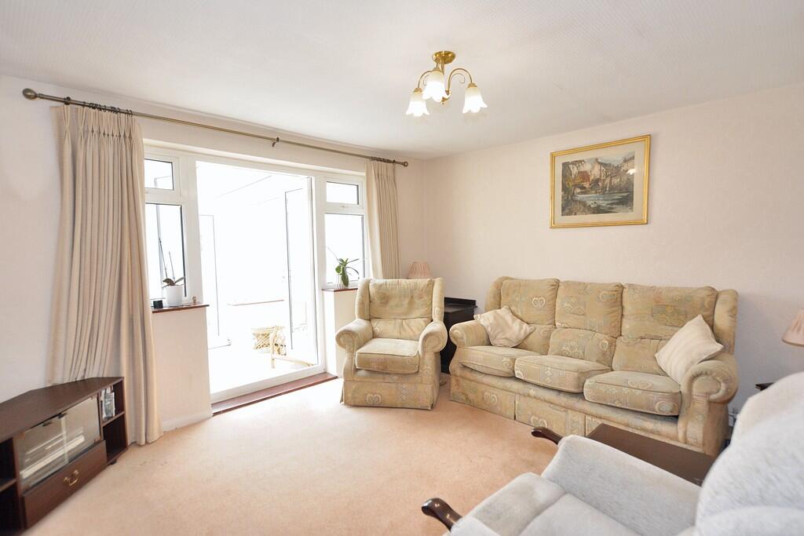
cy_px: 268
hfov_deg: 100.4
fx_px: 335
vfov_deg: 77.3
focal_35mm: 15
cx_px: 402
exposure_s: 1/60
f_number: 4
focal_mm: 10
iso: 1000
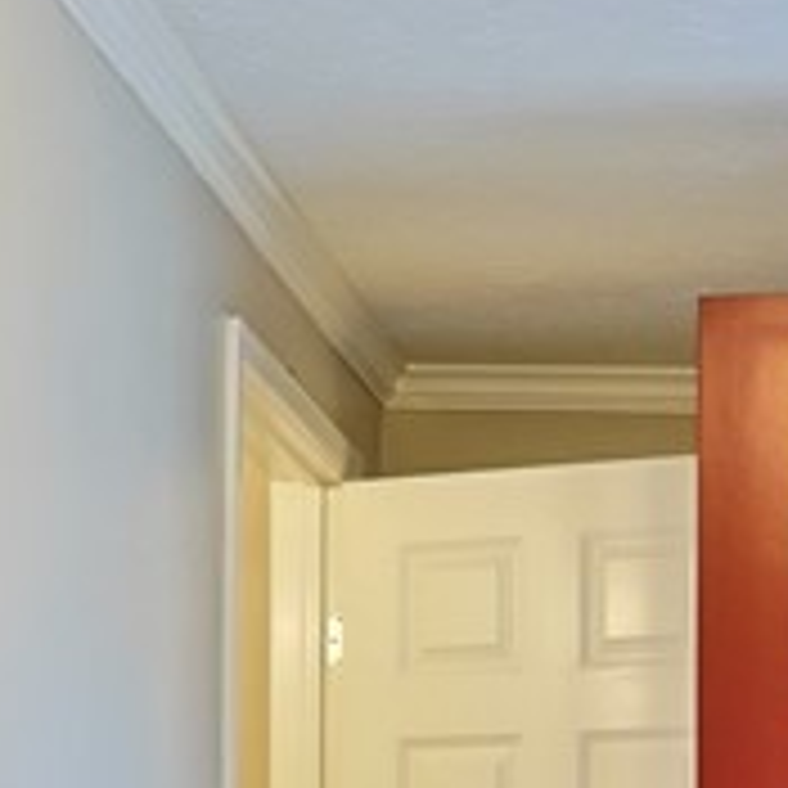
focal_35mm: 95
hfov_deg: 17.1
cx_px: 1058
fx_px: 2447
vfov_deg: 17.3
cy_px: 982
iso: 640
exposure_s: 1/2
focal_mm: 18
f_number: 8
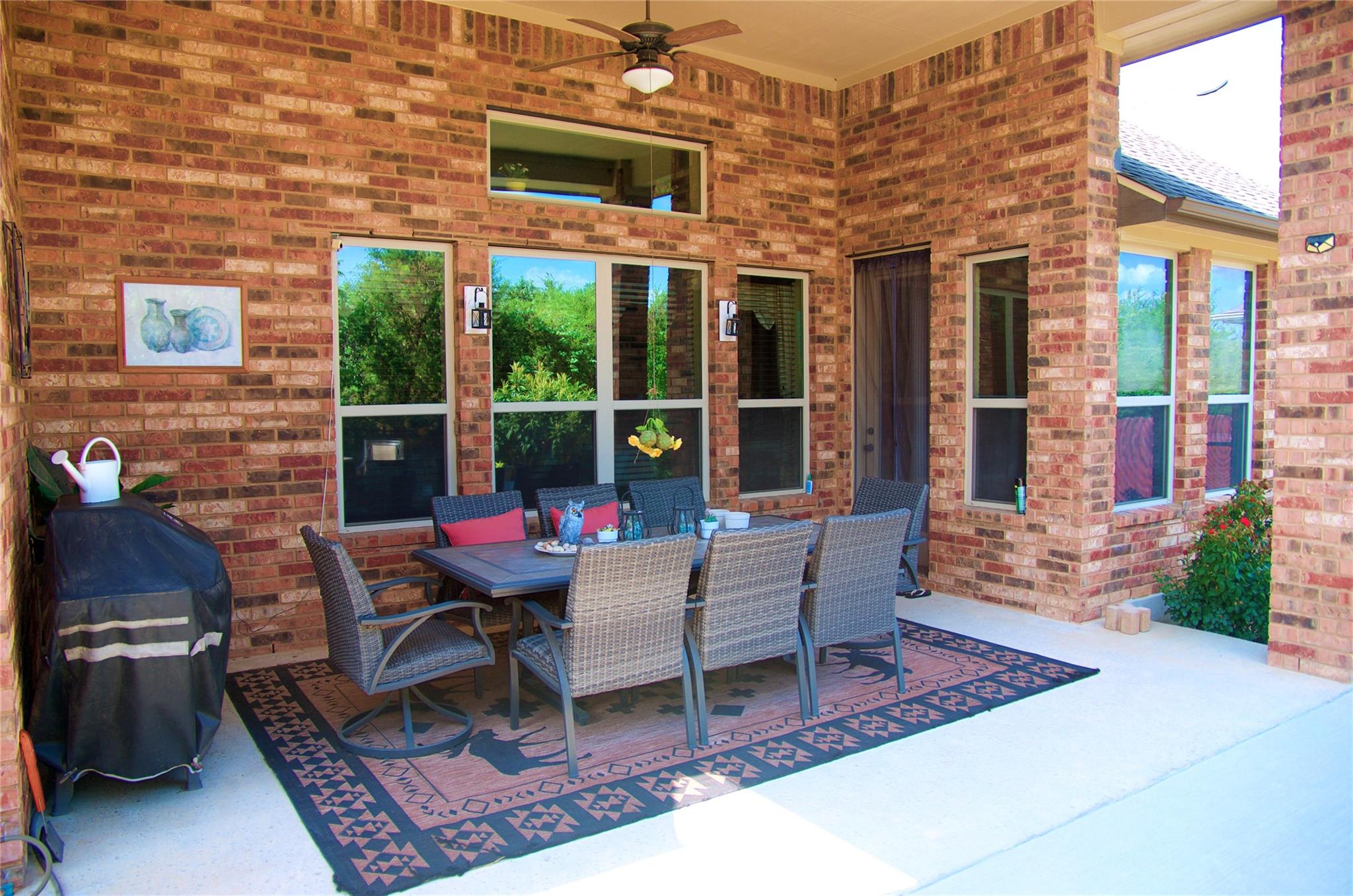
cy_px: 448
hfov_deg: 73.9
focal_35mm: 24
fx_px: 900
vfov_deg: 52.9
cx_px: 676
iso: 100
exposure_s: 1/80
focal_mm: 16
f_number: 4
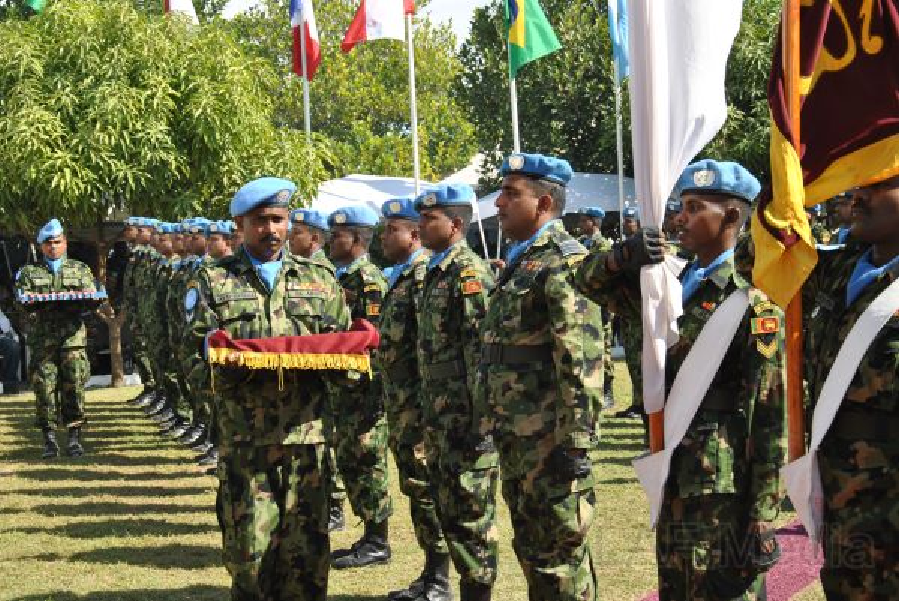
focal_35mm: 68
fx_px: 1687
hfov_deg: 29.8
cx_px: 450
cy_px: 300
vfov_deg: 20.2
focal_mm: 45
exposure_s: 1/160
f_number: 6.3
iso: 100
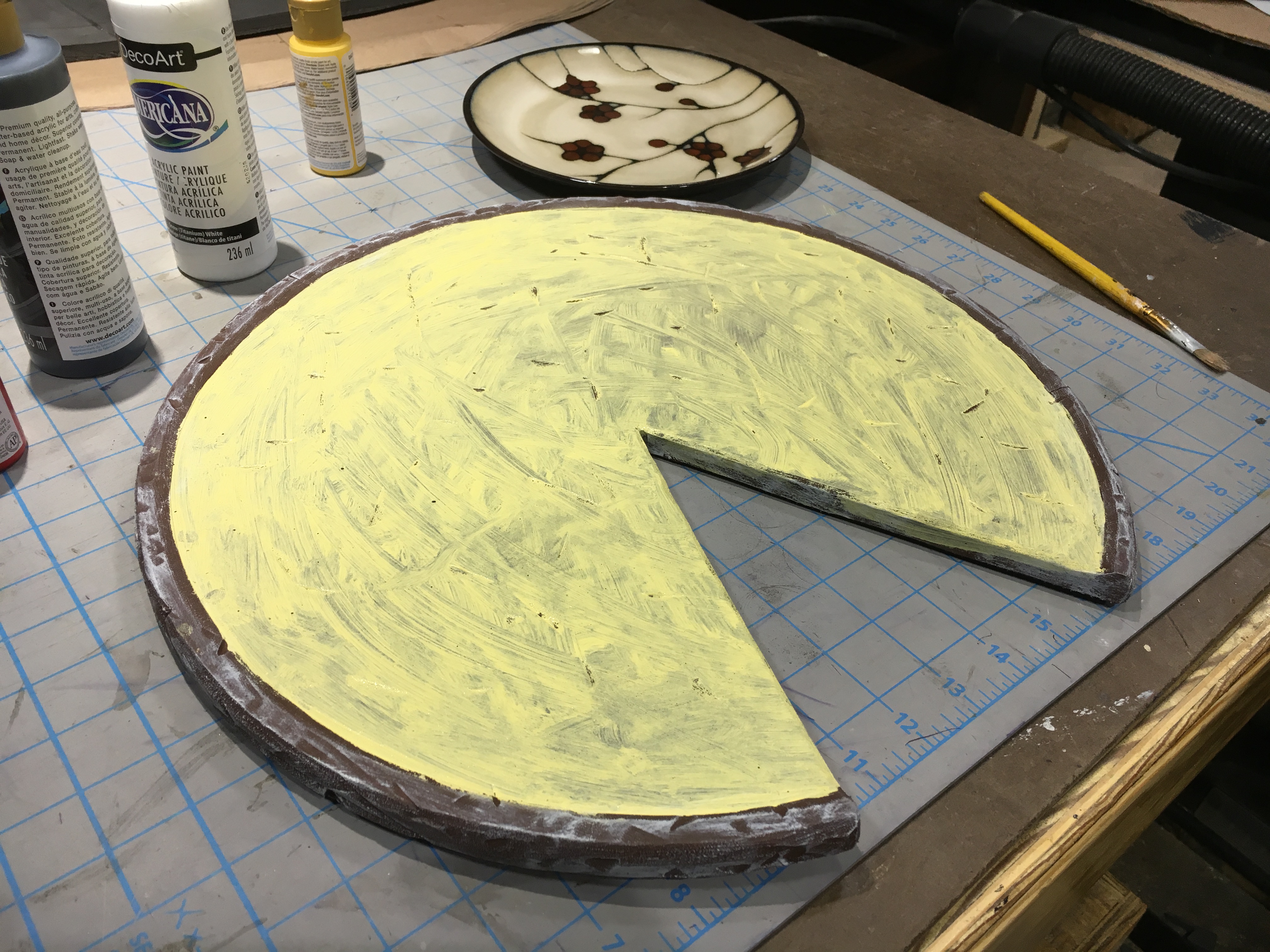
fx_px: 1064
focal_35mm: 29
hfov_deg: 61.7
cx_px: 635
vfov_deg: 48.2
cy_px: 476
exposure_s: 1/40
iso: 25
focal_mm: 4.15
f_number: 2.2
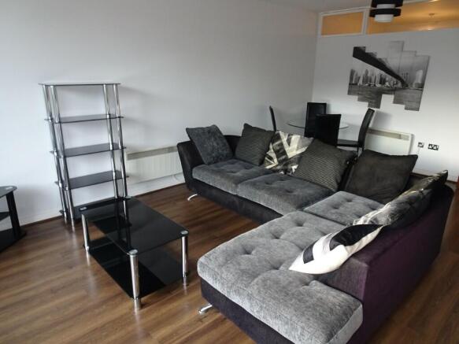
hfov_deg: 71.6
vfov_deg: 56.8
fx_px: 318
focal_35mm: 24
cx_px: 230
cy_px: 172
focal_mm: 4.1
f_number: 3.5
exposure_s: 1/30
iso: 320
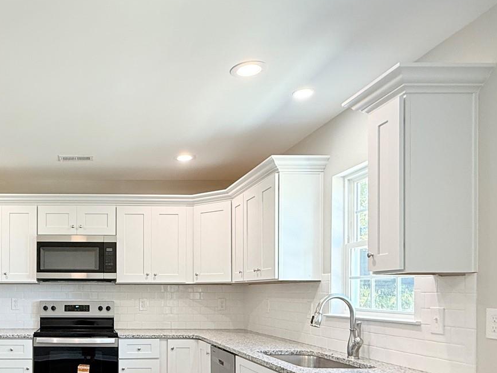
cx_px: 97
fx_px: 474
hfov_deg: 51.7
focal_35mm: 33
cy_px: 293
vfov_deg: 41.3
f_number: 2.2
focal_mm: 2.22
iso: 100
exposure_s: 1/120
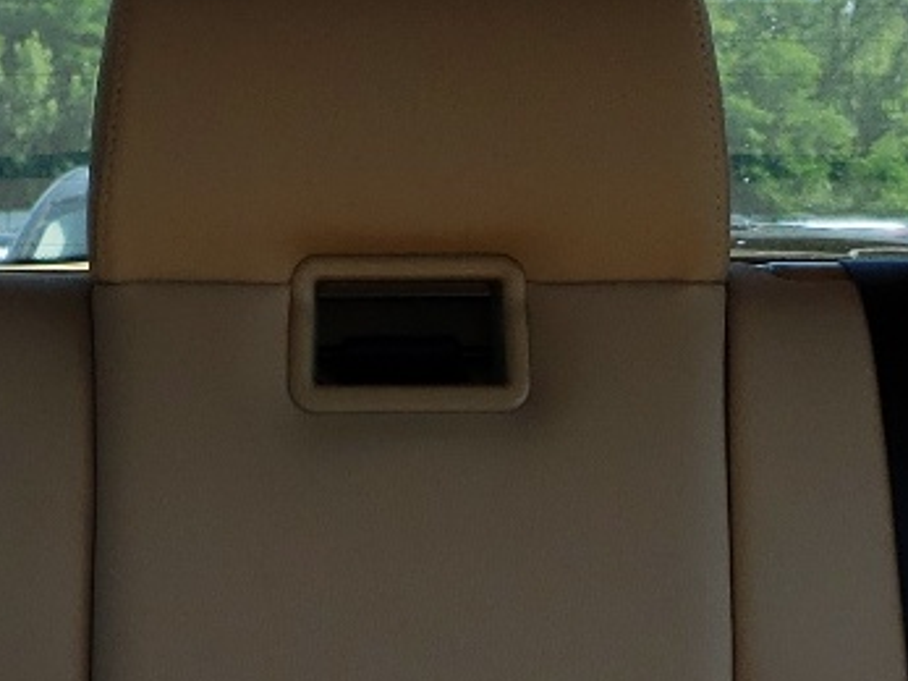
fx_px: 3147
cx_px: 358
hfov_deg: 16.4
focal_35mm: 120
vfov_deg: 12.0
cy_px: 843
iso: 50
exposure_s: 1/588
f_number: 1.5
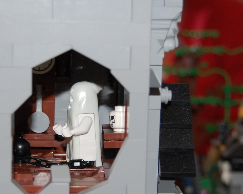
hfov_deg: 17.4
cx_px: 88
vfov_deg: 14.0
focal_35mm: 110
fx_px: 791
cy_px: 124
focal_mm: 38
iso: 400
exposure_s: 1/60
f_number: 4.8
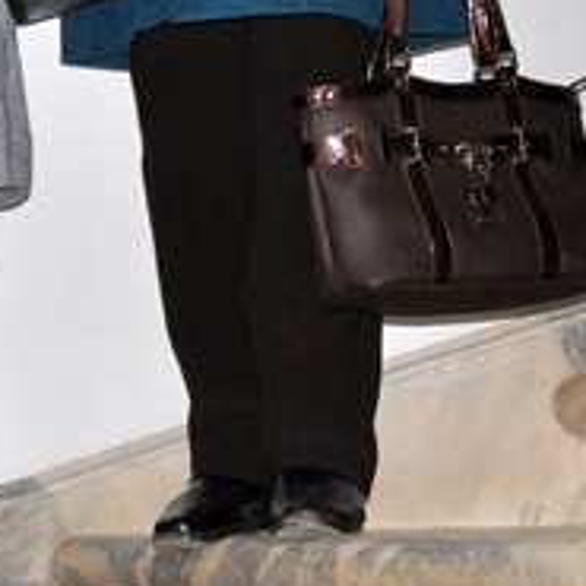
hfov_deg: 12.8
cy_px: -150
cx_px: -174
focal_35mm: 132
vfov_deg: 12.8
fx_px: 2528
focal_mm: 24
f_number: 9
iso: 560
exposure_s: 1/60
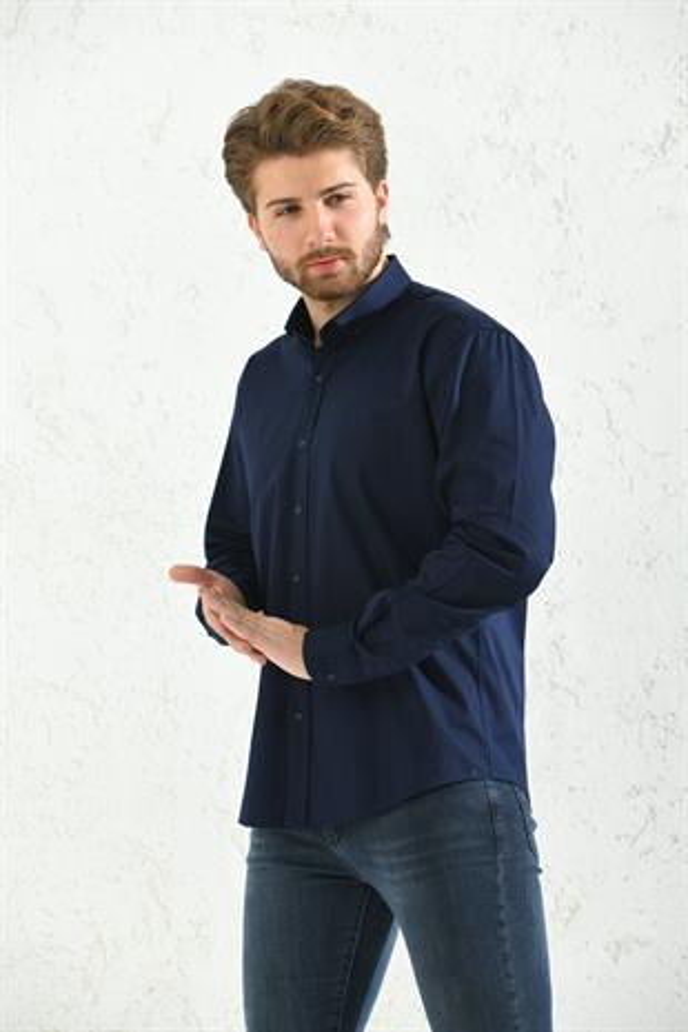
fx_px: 4013
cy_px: 516
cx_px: 344
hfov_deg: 9.8
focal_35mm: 140
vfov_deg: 14.7
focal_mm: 140
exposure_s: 1/160
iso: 125
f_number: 6.3
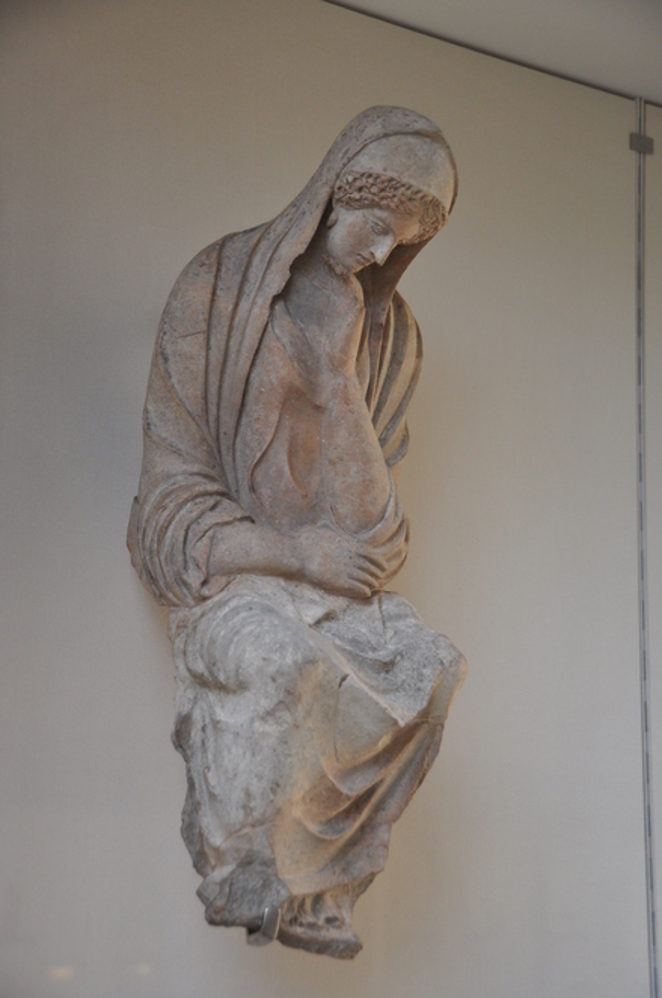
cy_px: 499
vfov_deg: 27.0
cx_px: 331
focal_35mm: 75
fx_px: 2076
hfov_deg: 18.1
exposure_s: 1/125
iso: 640
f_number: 5.6
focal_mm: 50
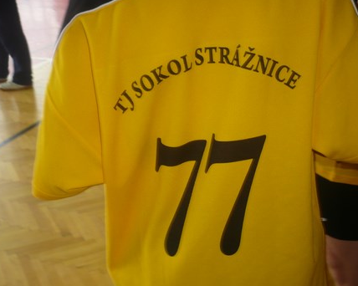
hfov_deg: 35.9
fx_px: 551
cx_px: 212
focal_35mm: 52
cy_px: 185
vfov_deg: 29.0
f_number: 2.8
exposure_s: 1/30
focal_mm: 5.8
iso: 100
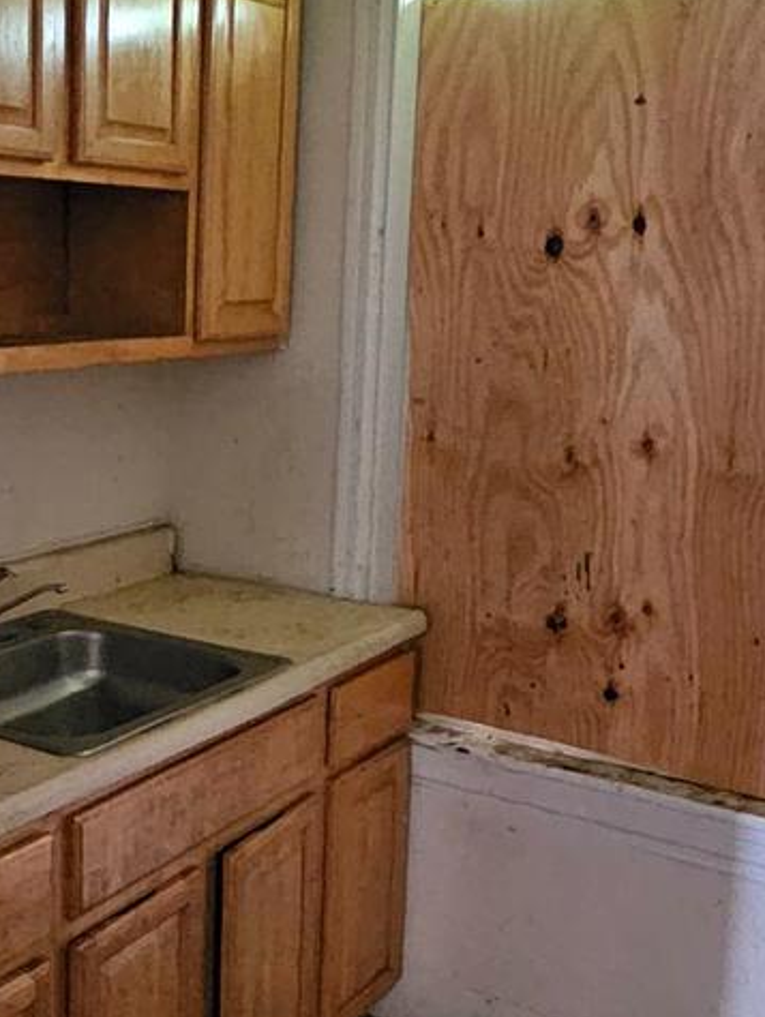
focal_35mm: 42
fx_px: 1236
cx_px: 49
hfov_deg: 32.4
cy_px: 503
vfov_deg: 44.8
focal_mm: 2.2
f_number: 2.2
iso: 1600
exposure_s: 1/24
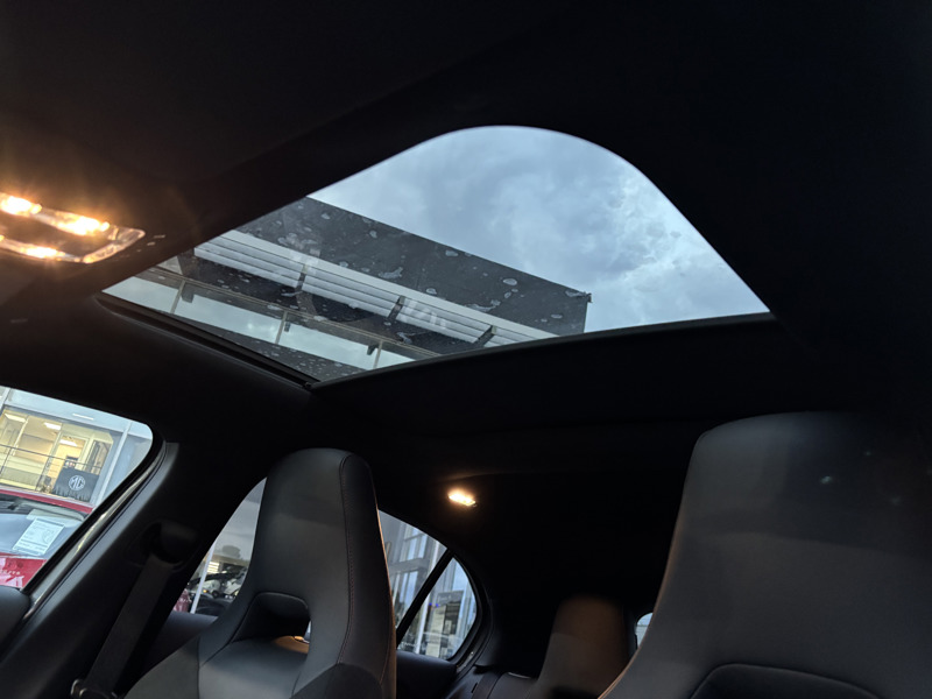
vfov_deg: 53.1
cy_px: 350
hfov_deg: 67.3
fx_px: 700
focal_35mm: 26
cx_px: 466
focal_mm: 5.96
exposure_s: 1/40
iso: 640
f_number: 1.6
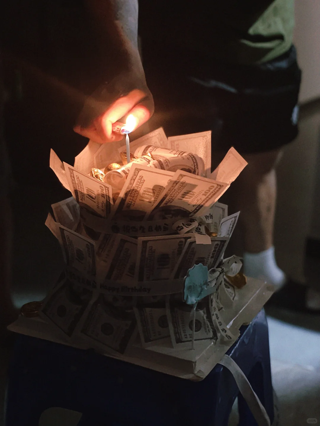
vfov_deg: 36.8
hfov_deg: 28.0
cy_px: 213
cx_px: 160
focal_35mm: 52
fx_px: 641
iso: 800
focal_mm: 6
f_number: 2
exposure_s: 1/15
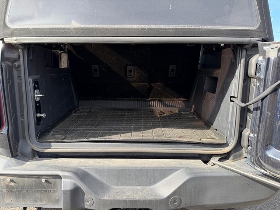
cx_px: 140
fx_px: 194
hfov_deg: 71.6
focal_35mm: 24
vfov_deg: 56.8
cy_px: 105
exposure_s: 1/521
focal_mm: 6.76
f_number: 1.78
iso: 80
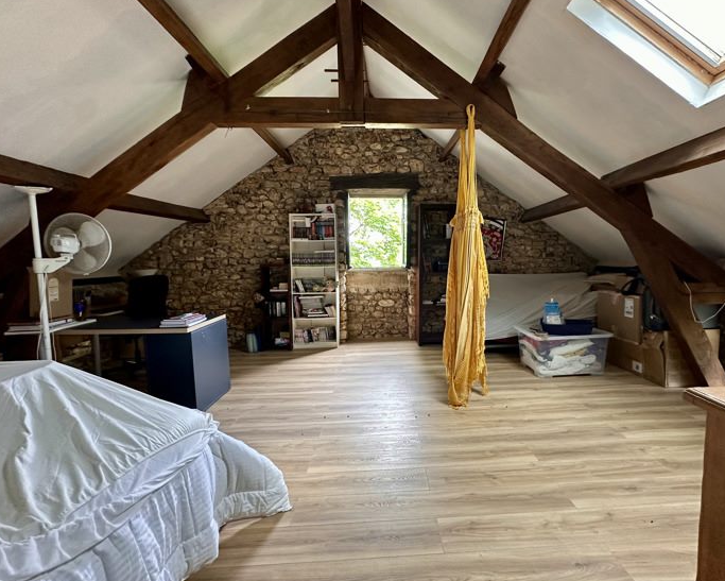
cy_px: 287
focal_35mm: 16
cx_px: 397
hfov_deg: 92.8
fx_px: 343
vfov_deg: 80.4
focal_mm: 2.22
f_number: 2.2
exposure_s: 1/60
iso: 320
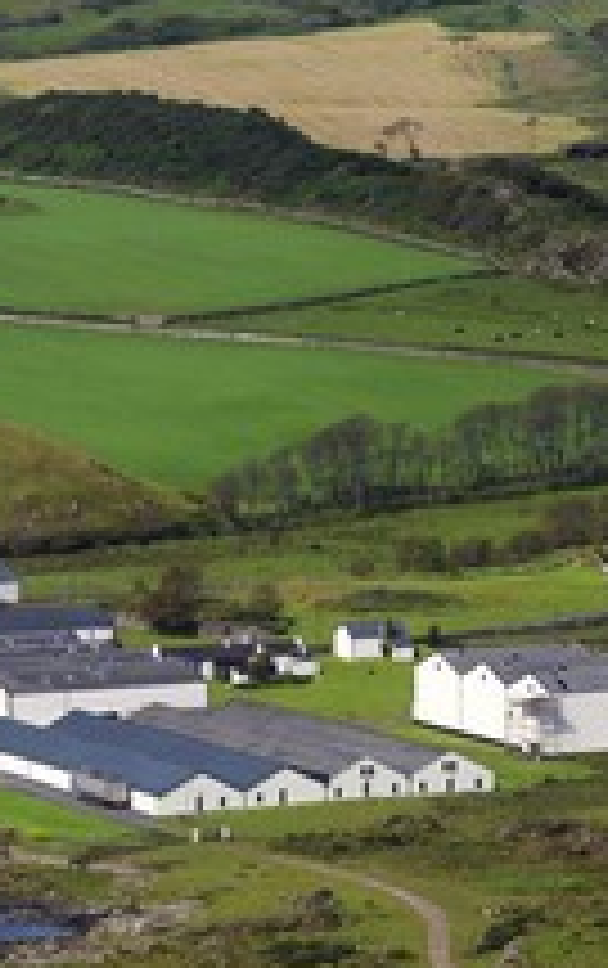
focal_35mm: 338
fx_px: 8931
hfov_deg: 3.9
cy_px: 621
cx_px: -194
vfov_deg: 6.2
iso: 400
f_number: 11
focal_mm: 170
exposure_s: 1/800
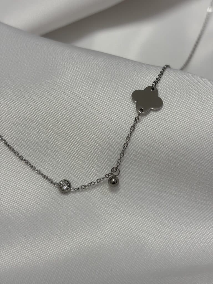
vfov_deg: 36.8
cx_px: 106
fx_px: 427
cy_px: 142
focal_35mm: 52
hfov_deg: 28.0
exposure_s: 1/100
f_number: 1.6
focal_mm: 5.96
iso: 50
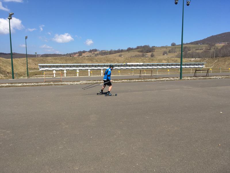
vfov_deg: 48.2
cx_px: 115
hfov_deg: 61.7
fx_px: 193
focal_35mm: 29
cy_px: 86
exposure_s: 1/2262
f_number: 2.2
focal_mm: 4.15
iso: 25
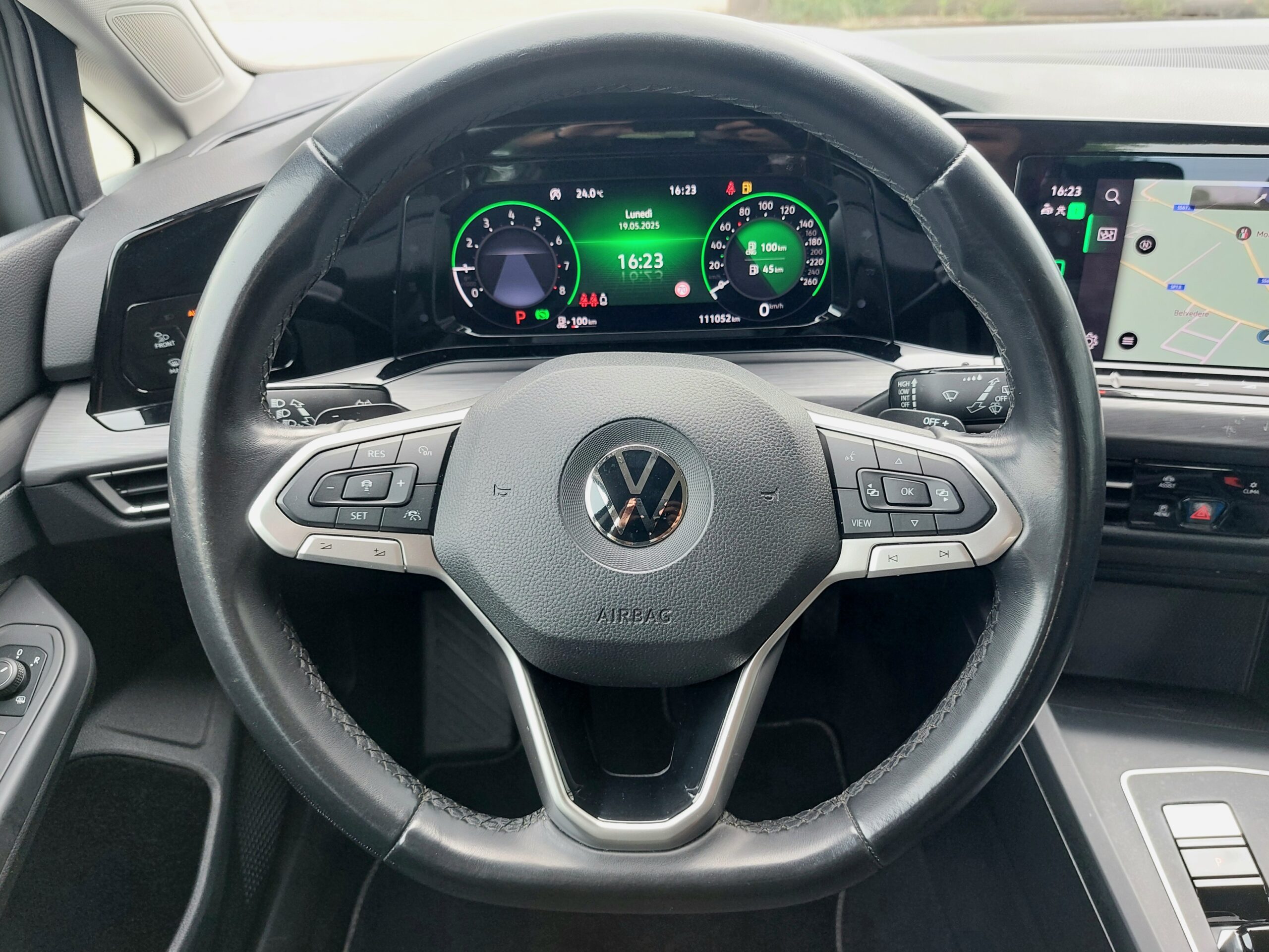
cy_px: 476
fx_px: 916
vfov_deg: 54.9
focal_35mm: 25
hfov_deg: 69.4
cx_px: 634
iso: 40
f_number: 1.8
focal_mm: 5.23
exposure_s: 1/50
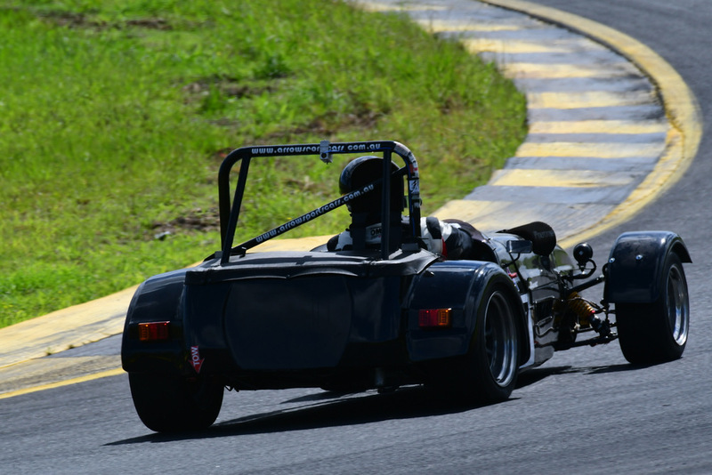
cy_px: 238
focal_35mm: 750
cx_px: 356
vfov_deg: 1.8
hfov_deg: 2.7
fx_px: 14838
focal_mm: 500
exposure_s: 1/640
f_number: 11
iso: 320
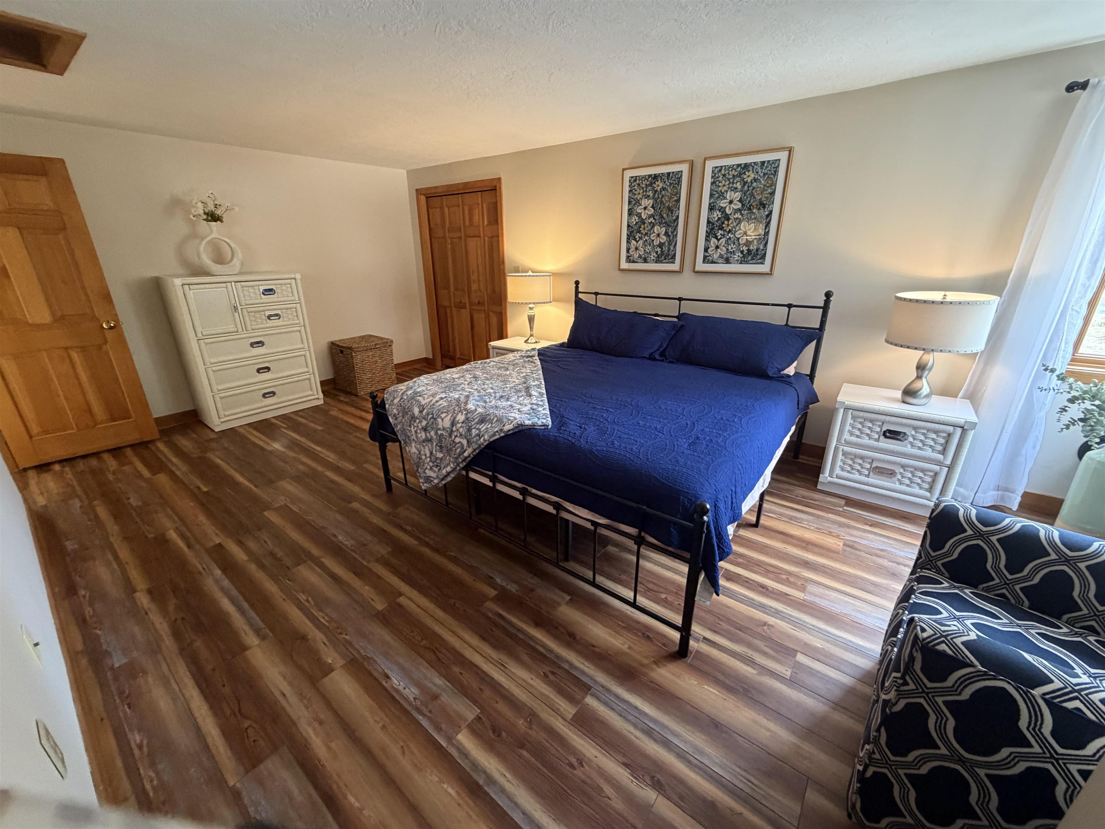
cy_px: 414
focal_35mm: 14
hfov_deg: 102.1
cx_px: 552
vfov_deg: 85.7
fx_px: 447
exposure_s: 1/60
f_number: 2.2
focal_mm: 2.22
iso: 400
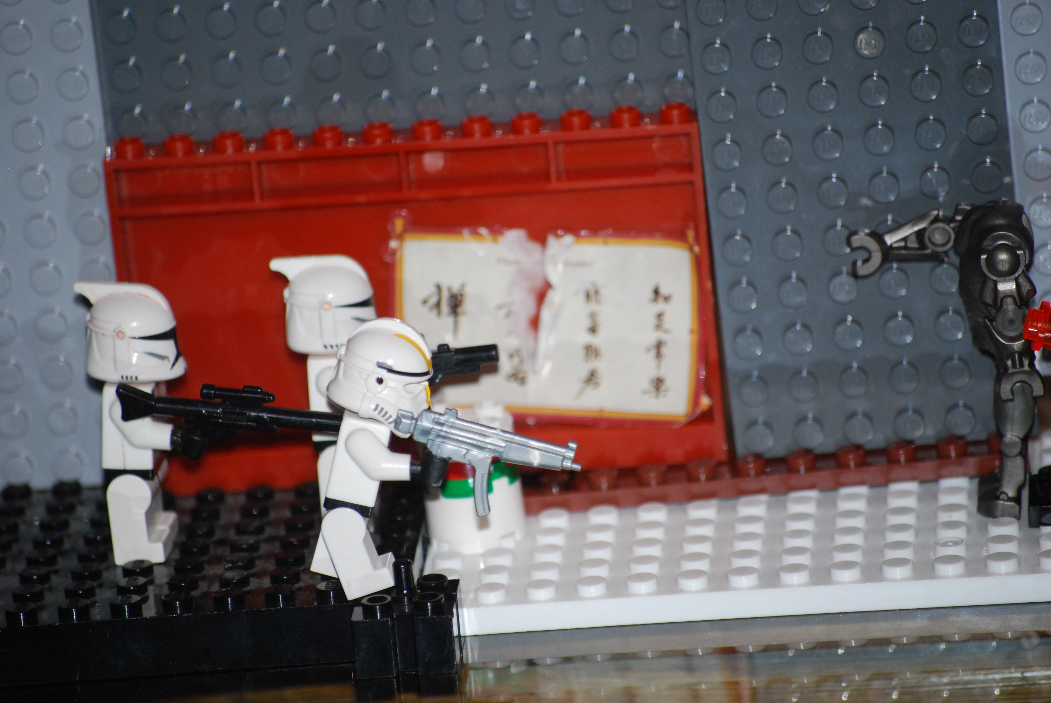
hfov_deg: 8.6
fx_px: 7015
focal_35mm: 240
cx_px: 526
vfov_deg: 5.7
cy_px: 352
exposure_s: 1/200
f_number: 5.3
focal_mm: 160
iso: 800
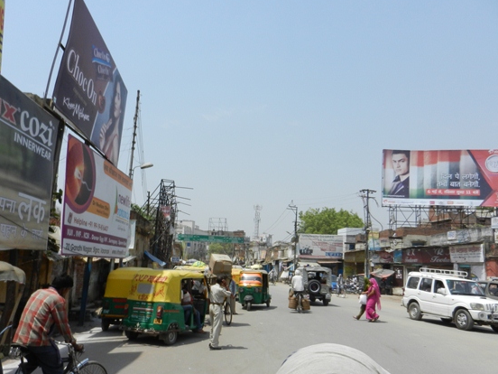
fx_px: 417
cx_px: 240
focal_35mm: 29
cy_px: 214
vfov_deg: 48.1
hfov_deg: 61.6
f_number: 3.5
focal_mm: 4.5
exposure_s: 1/1600
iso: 160
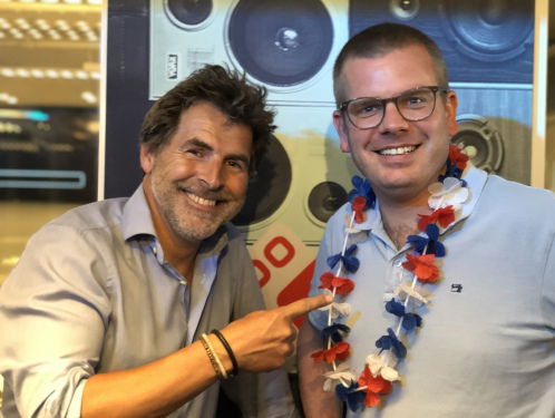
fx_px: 835
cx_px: 278
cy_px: 209
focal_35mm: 52
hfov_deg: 36.8
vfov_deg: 28.1
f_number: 2.4
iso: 200
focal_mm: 6
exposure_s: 1/8
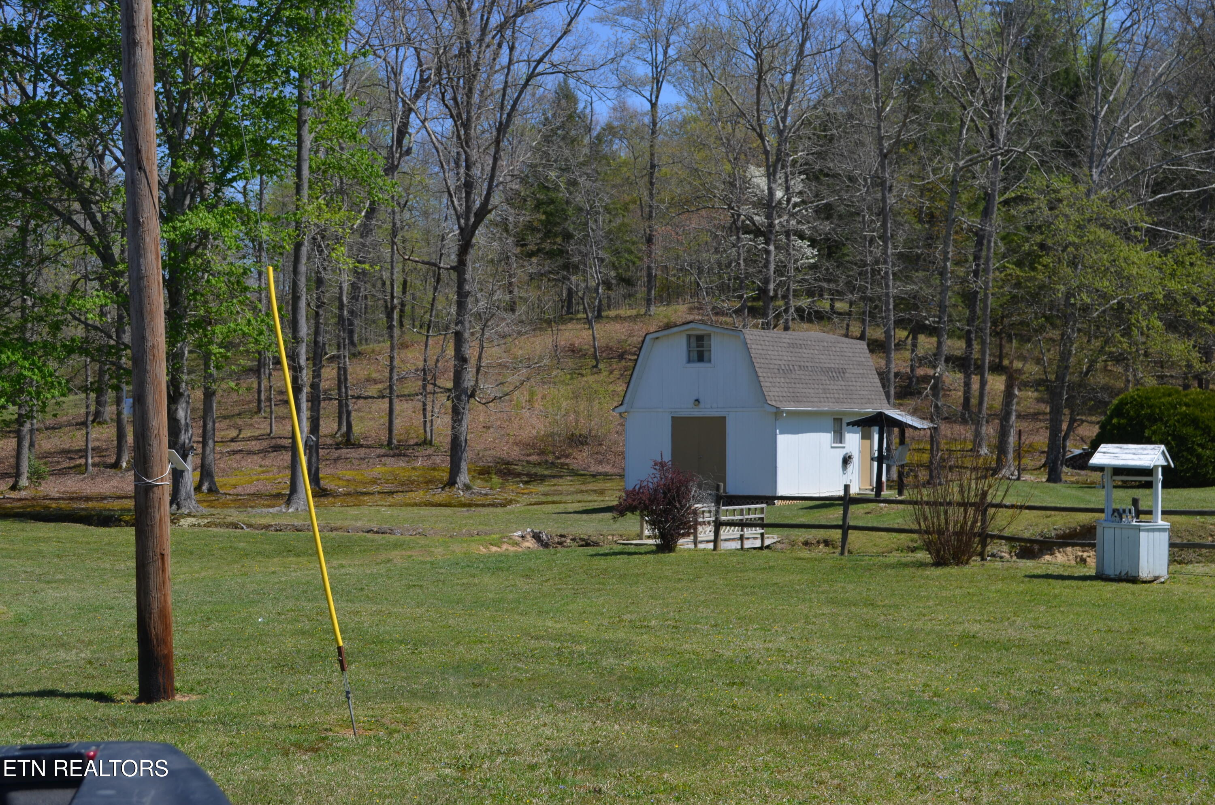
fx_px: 1617
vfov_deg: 28.0
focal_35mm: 48
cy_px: 402
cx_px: 608
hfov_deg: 41.2
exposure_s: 1/250
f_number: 8
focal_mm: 32
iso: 110
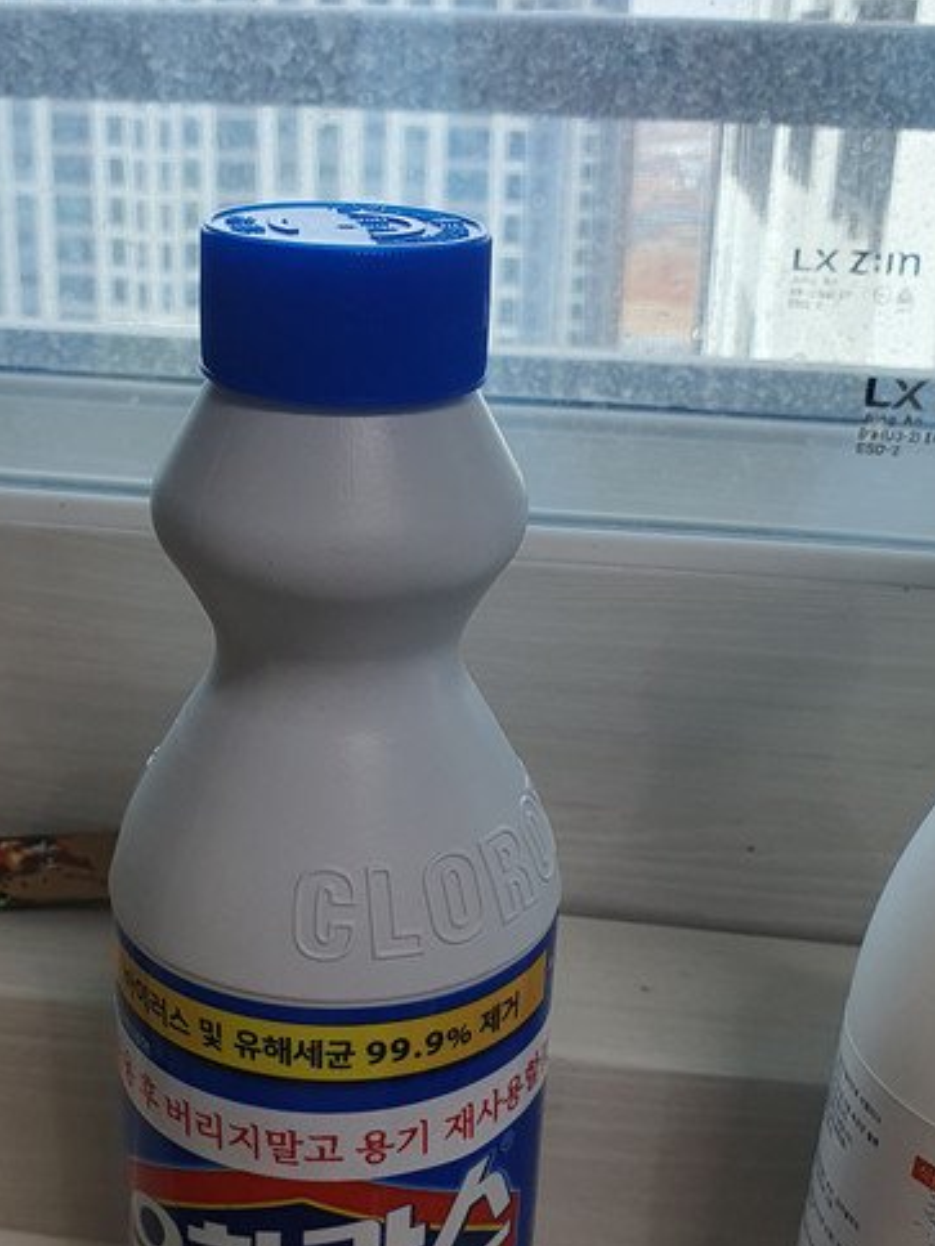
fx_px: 1549
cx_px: 376
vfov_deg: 43.6
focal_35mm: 43
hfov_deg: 33.5
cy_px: 767
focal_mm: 4.32
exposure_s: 1/129
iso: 50
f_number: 2.4
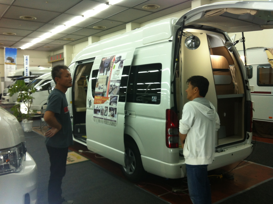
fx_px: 276
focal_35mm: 35
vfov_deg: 40.6
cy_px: 102
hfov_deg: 52.7
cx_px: 136
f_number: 2.8
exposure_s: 1/15
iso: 80
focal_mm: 3.85
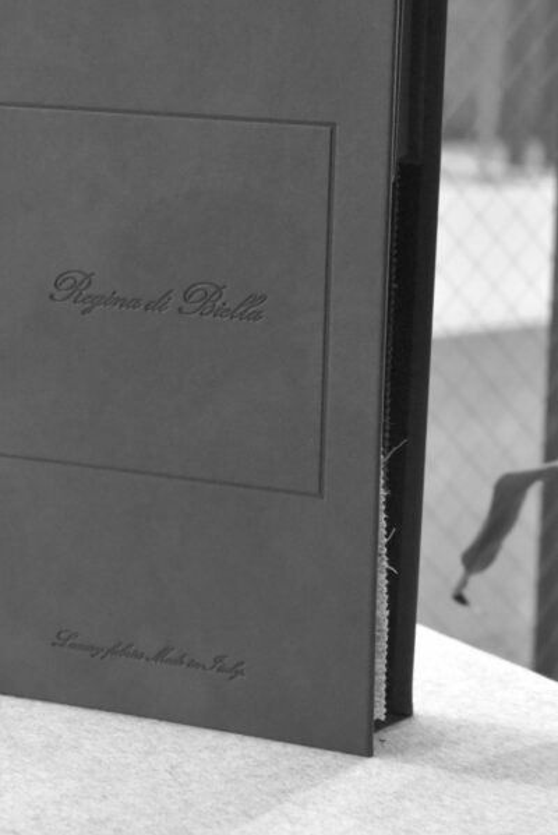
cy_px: 356
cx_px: 176
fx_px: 2084
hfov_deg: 15.2
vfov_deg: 22.6
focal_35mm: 90
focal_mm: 35
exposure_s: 1/500
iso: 6400
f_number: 4.5
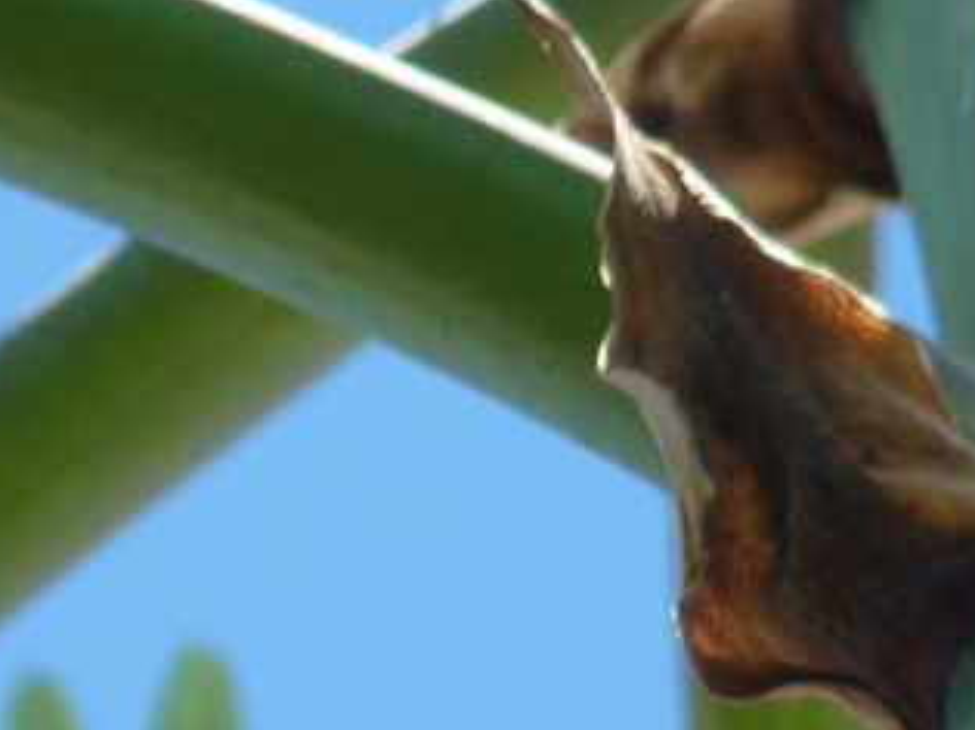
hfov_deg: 1.3
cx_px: 956
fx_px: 41755
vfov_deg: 1.0
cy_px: 612
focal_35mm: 1483
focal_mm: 86.4
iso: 80
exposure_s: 1/200
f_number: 4.4
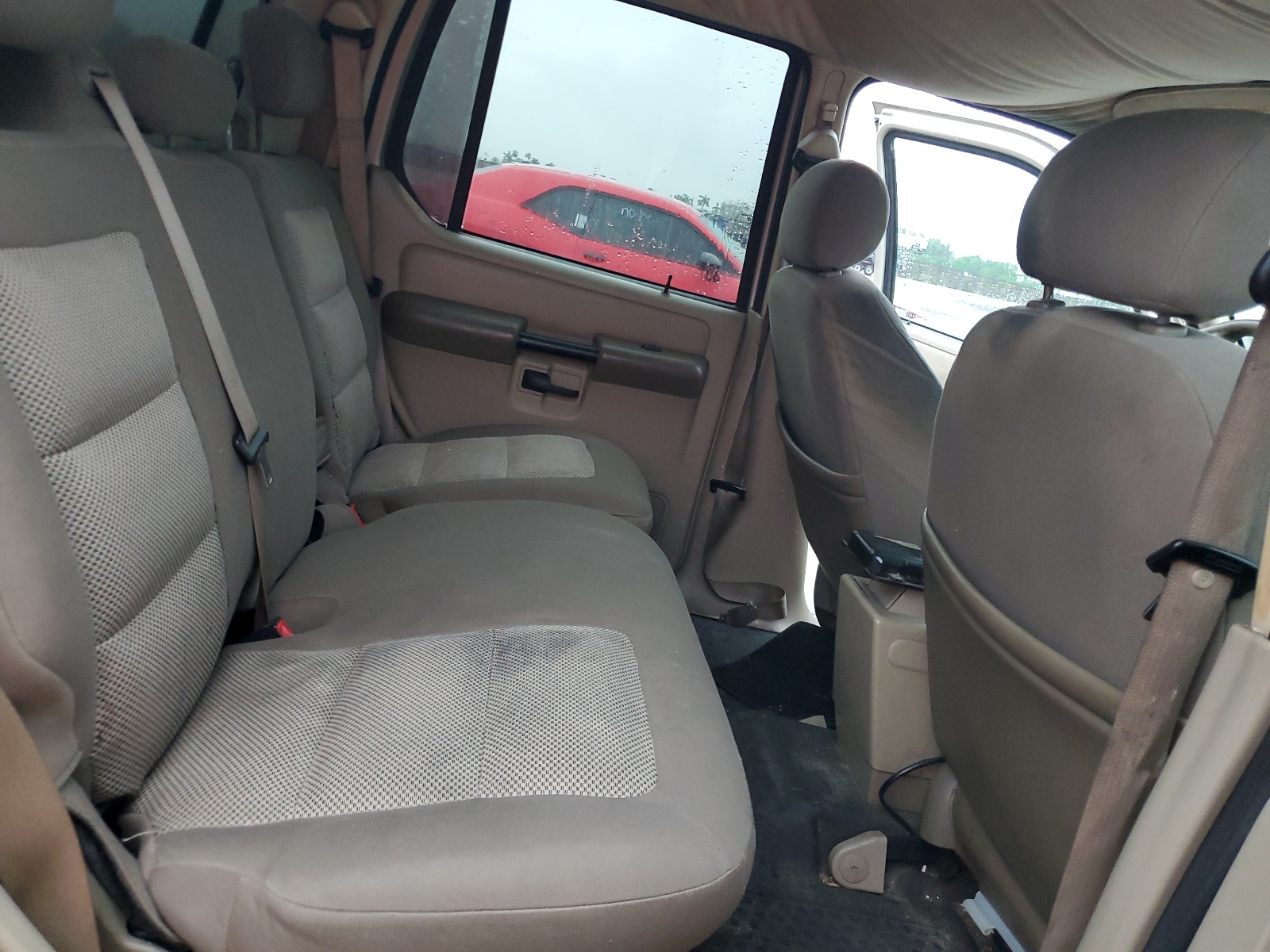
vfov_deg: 53.1
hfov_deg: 67.3
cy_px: 476
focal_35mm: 26
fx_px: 954
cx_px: 635
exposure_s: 1/60.2
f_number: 1.5
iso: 203
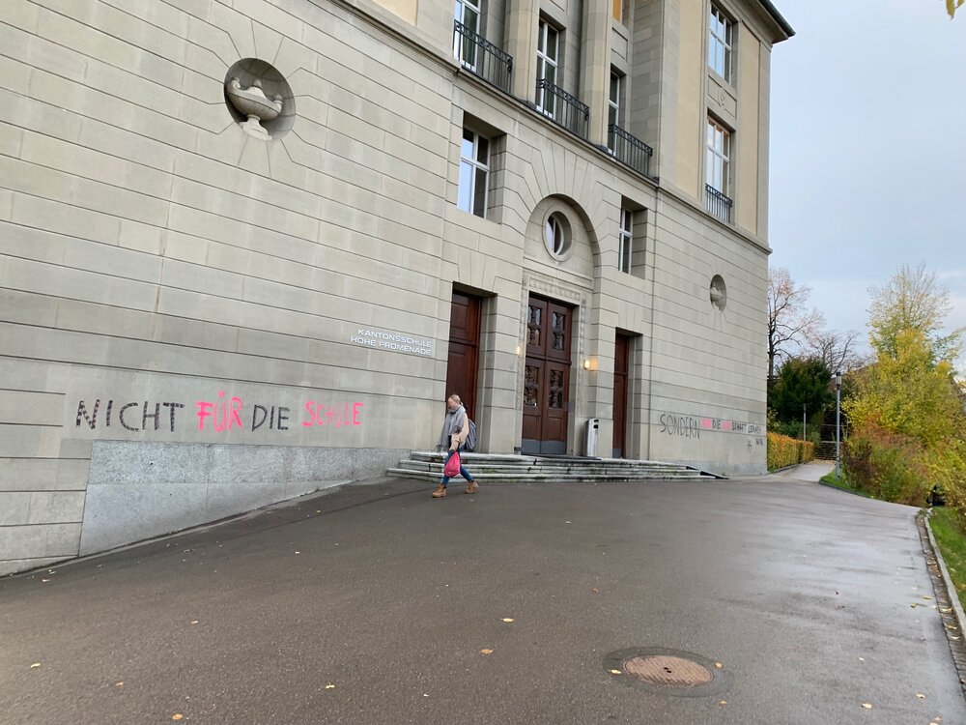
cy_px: 362
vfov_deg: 53.1
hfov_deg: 67.3
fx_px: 726
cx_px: 483
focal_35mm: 26
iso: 64
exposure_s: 1/121
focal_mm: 4.25
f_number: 1.8
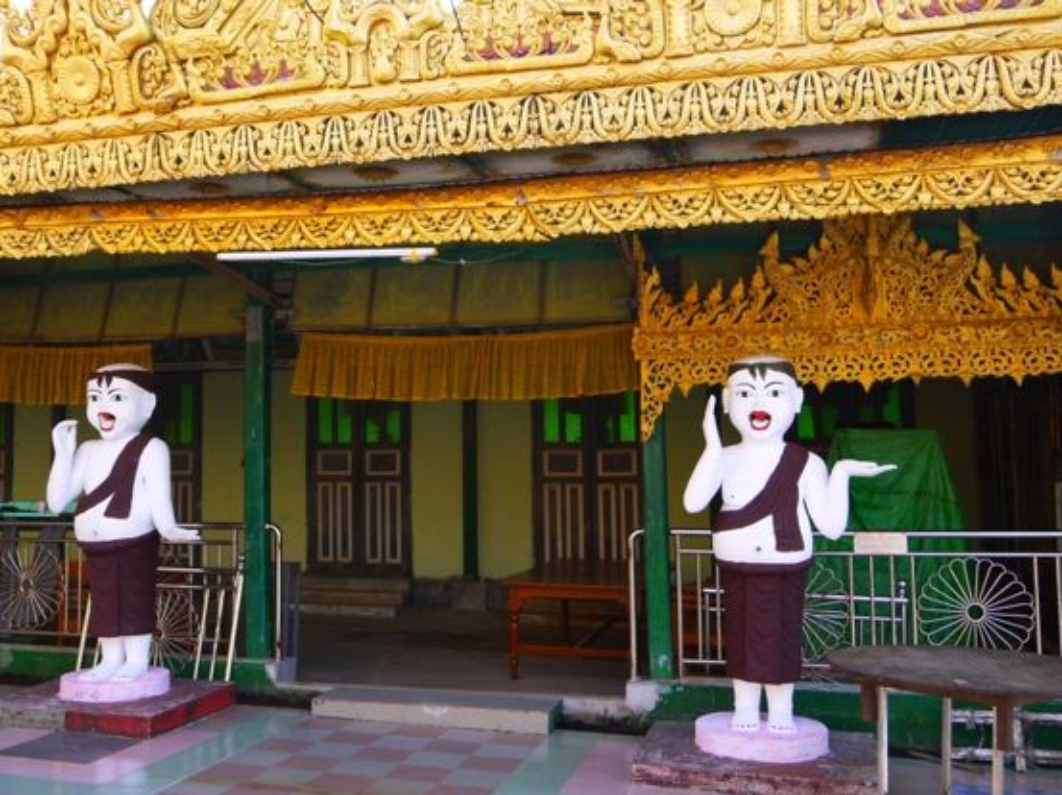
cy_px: 360
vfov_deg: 35.9
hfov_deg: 46.7
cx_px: 455
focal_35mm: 40
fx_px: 1226
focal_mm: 17
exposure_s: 1/125
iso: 100
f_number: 4.5
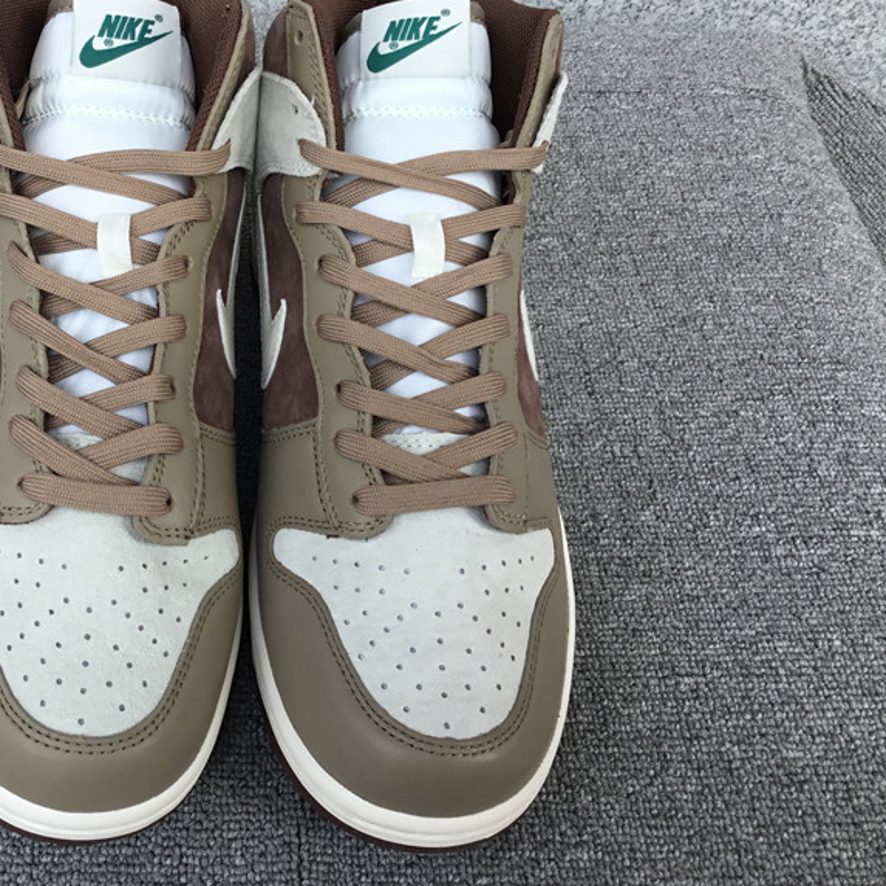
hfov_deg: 38.1
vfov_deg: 39.1
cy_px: 387
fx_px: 1245
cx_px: 213
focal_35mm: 43
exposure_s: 1/360
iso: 25
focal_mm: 3.3
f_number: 2.4
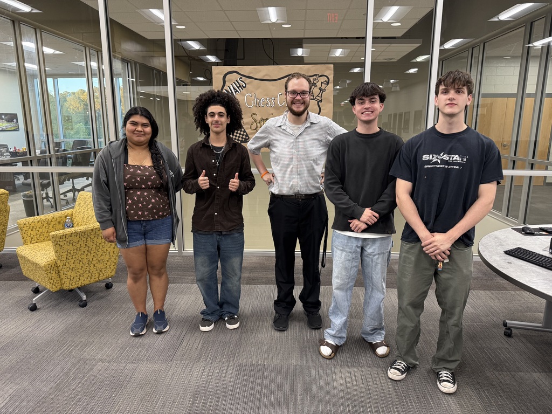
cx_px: 276
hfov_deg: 71.6
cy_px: 207
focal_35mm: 24
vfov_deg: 56.8
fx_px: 383
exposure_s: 1/120
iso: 320
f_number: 1.78
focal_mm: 6.76
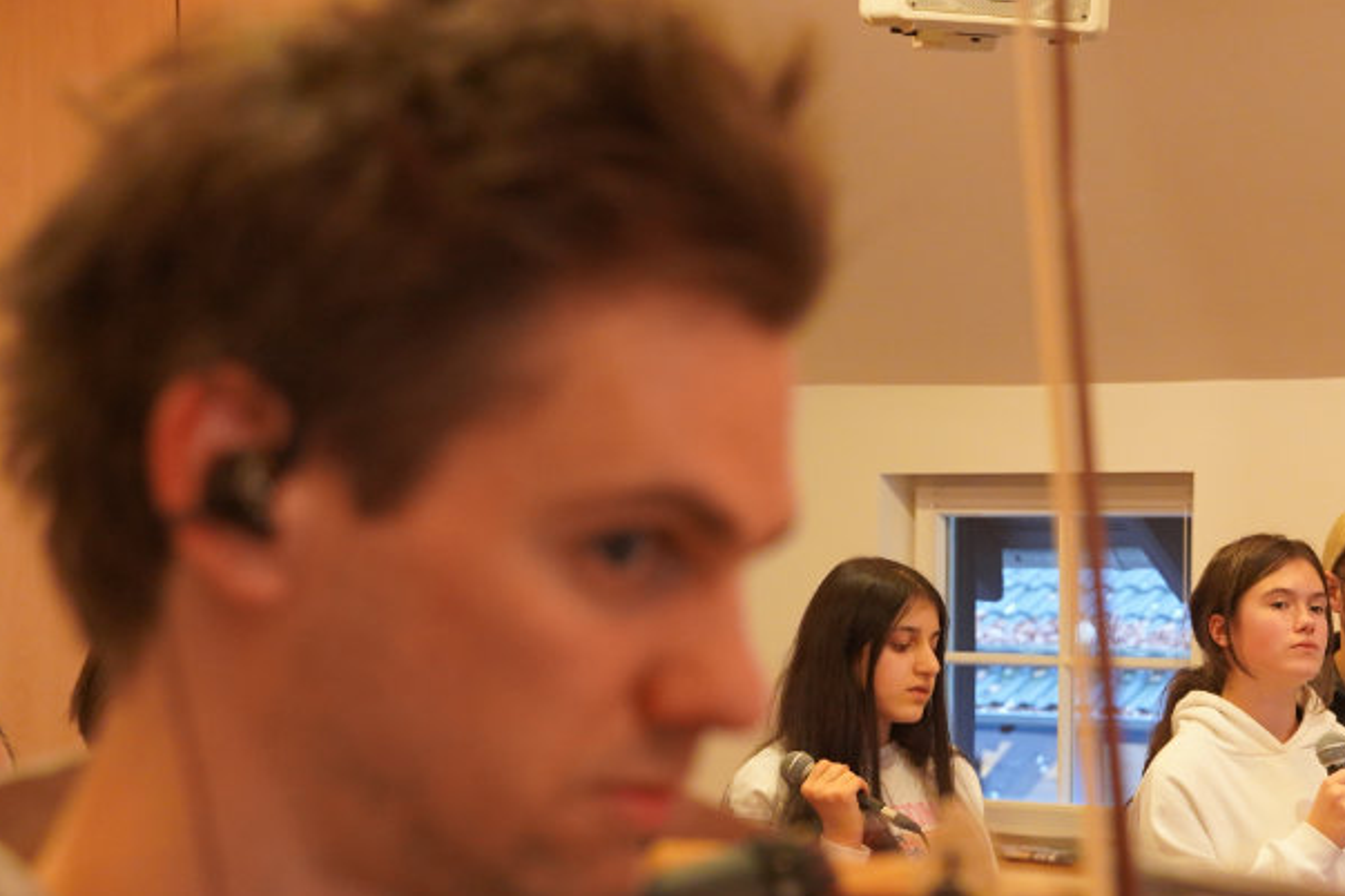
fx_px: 3250
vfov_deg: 15.6
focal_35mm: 87
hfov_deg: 22.7
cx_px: 1251
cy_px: 719
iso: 2500
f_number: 4
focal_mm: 41
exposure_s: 1/160
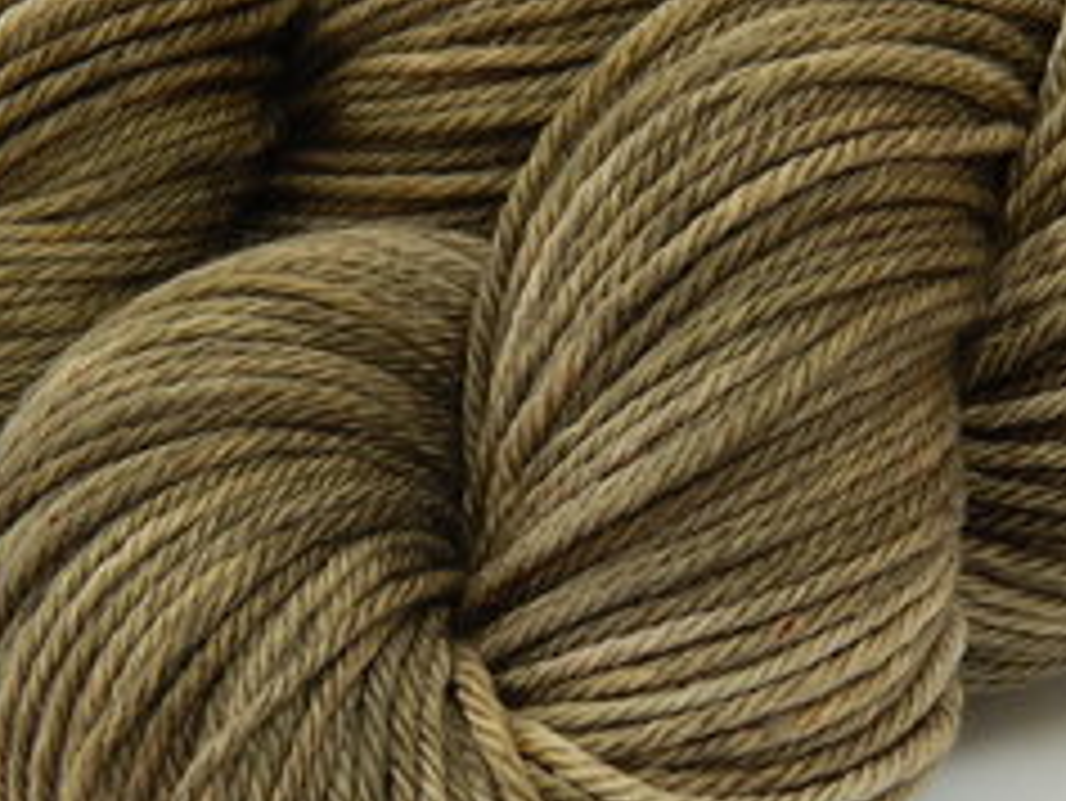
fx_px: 3913
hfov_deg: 15.5
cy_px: 587
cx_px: 445
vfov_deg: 11.7
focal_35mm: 127
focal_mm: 15.3
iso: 125
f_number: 4.3
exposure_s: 1/25
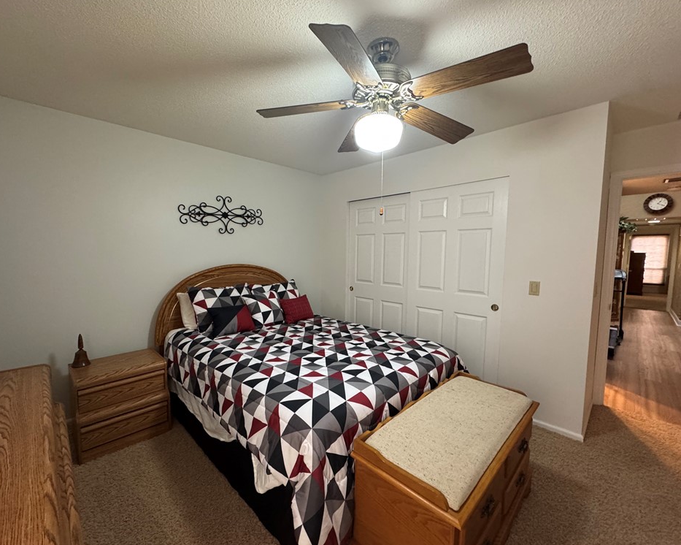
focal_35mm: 15
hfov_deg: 96.7
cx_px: 319
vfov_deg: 84.0
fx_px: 302
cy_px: 275
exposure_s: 1/60
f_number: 2.2
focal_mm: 2.22
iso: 320
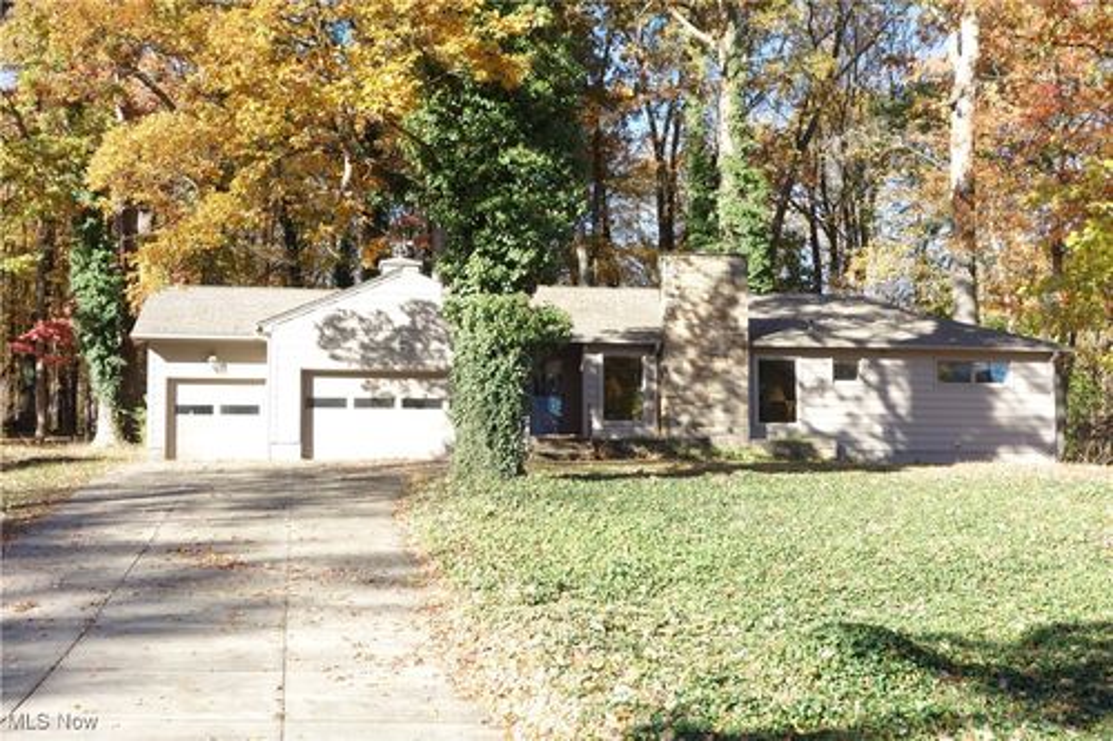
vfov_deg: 27.0
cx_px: 556
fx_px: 1545
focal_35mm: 50
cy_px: 370
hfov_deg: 39.6
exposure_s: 1/100
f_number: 5.6
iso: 125
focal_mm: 18.45
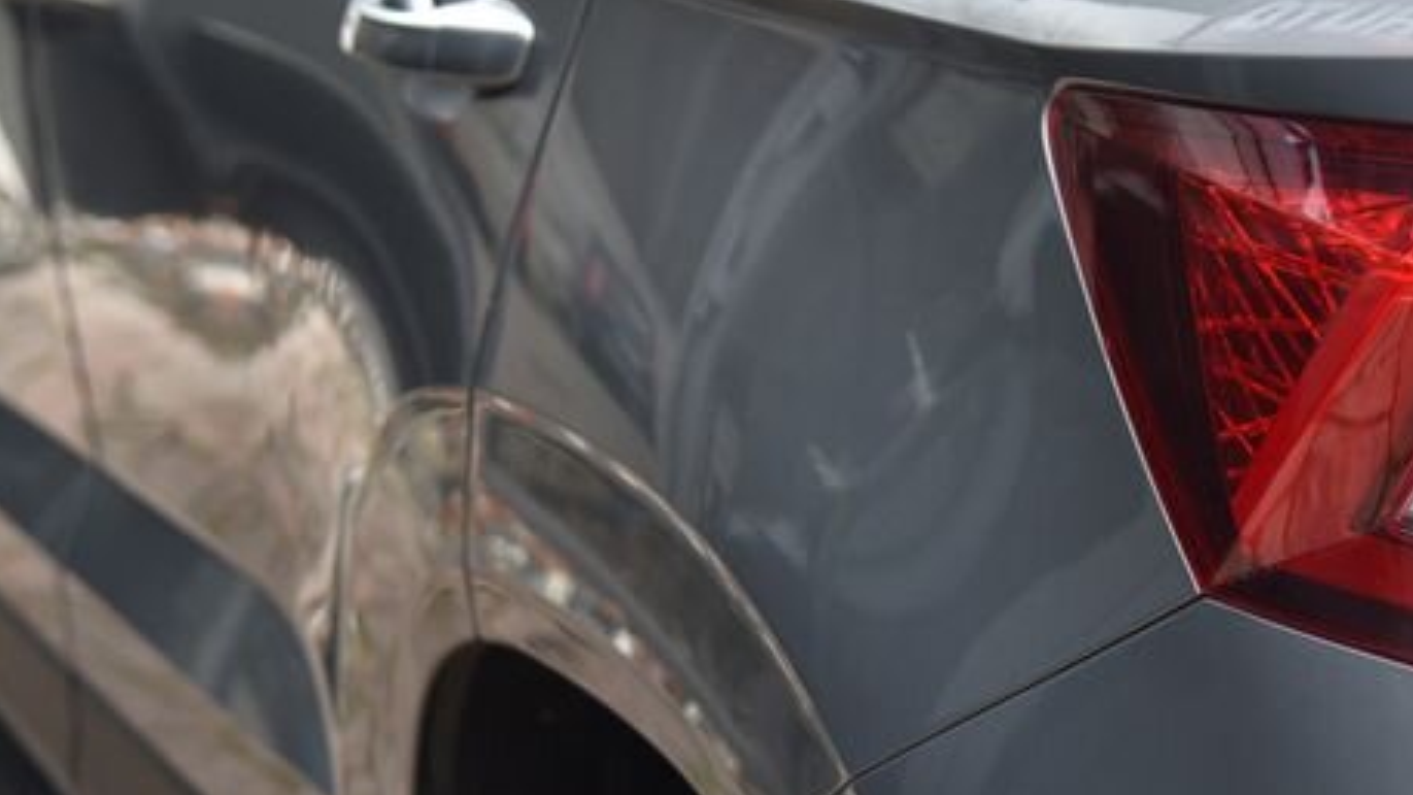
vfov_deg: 9.9
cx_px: 1227
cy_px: 207
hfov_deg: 17.4
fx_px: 4571
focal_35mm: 122
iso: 500
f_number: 4.5
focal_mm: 52
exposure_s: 1/60
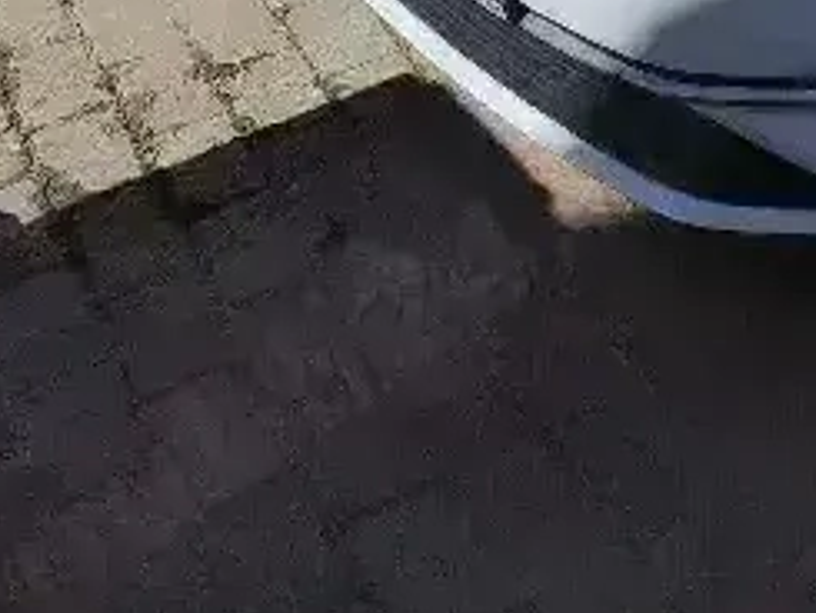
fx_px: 2311
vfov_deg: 13.6
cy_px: -485
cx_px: 1445
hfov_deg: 16.8
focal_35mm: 98
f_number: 1.8
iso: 100
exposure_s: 1/3333
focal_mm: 5.56
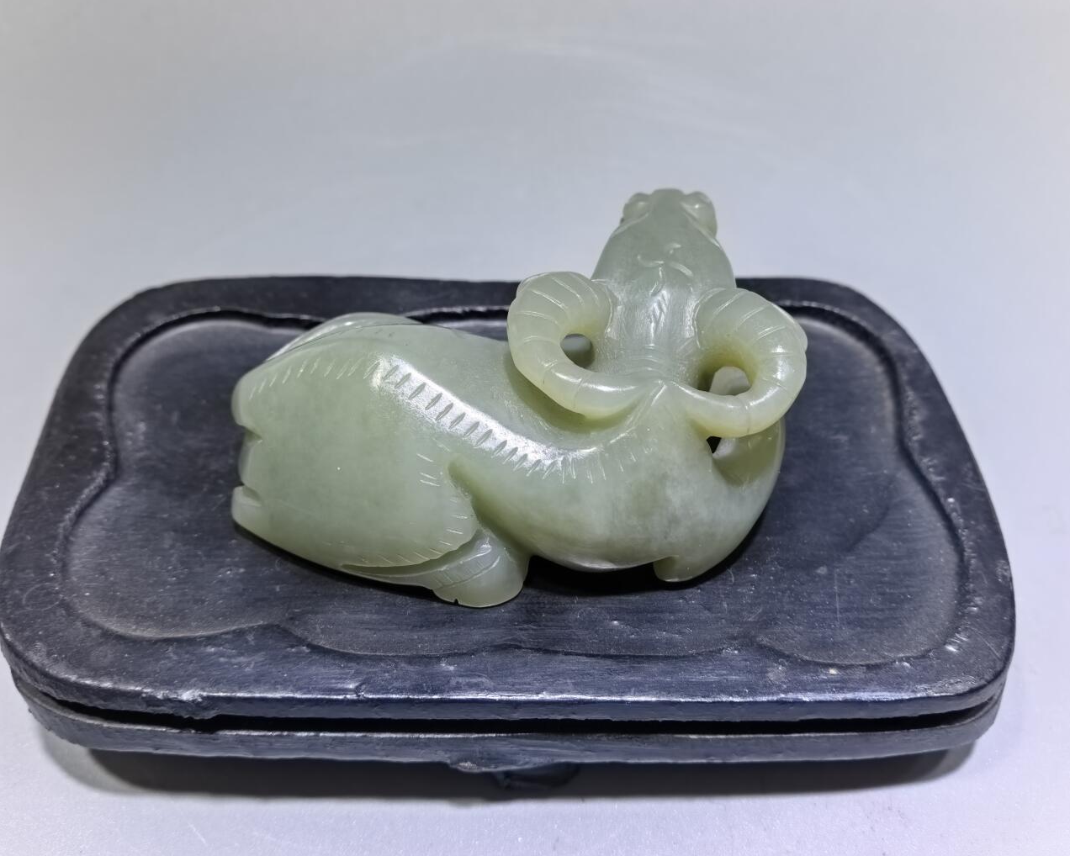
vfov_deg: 50.0
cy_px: 437
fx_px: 919
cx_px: 548
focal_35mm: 29
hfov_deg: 60.4
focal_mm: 6.98
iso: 320
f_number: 4
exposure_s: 1/50
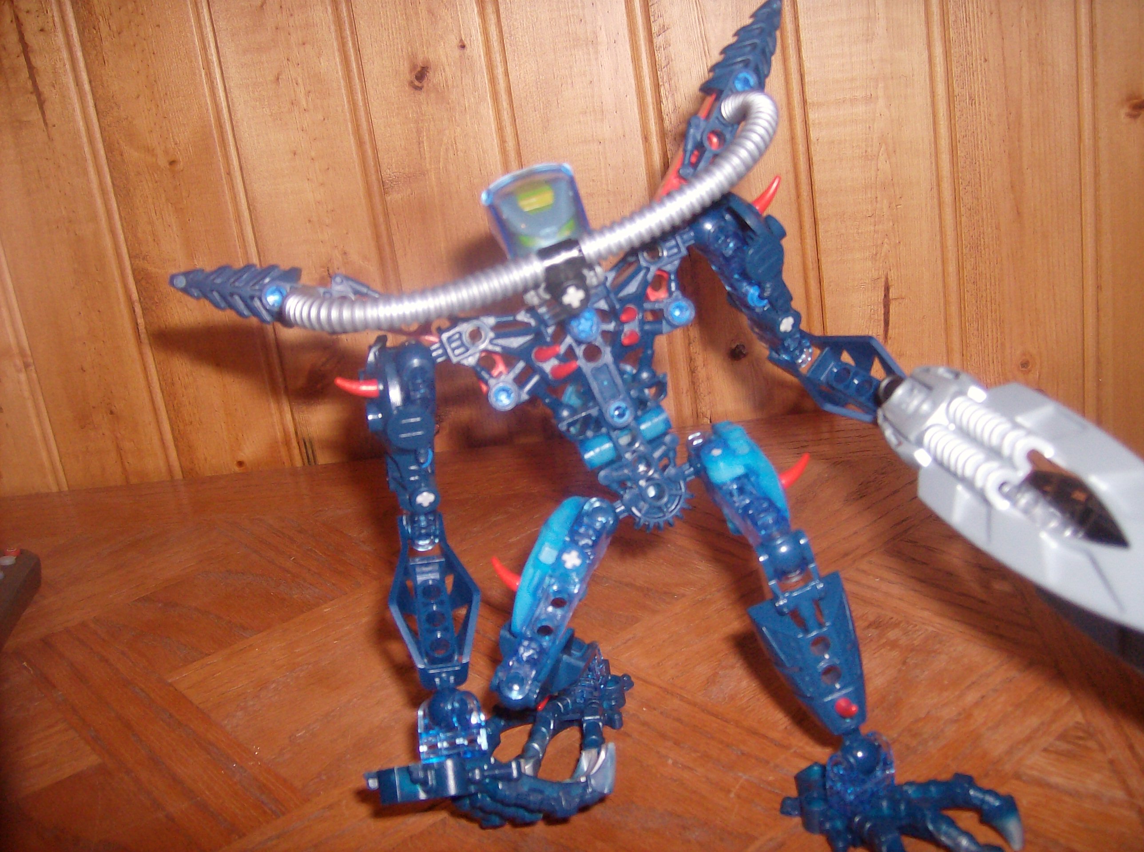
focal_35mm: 36
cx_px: 572
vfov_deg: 39.5
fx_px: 1187
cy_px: 426
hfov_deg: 51.5
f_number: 2.8
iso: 200
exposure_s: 1/60
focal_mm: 6
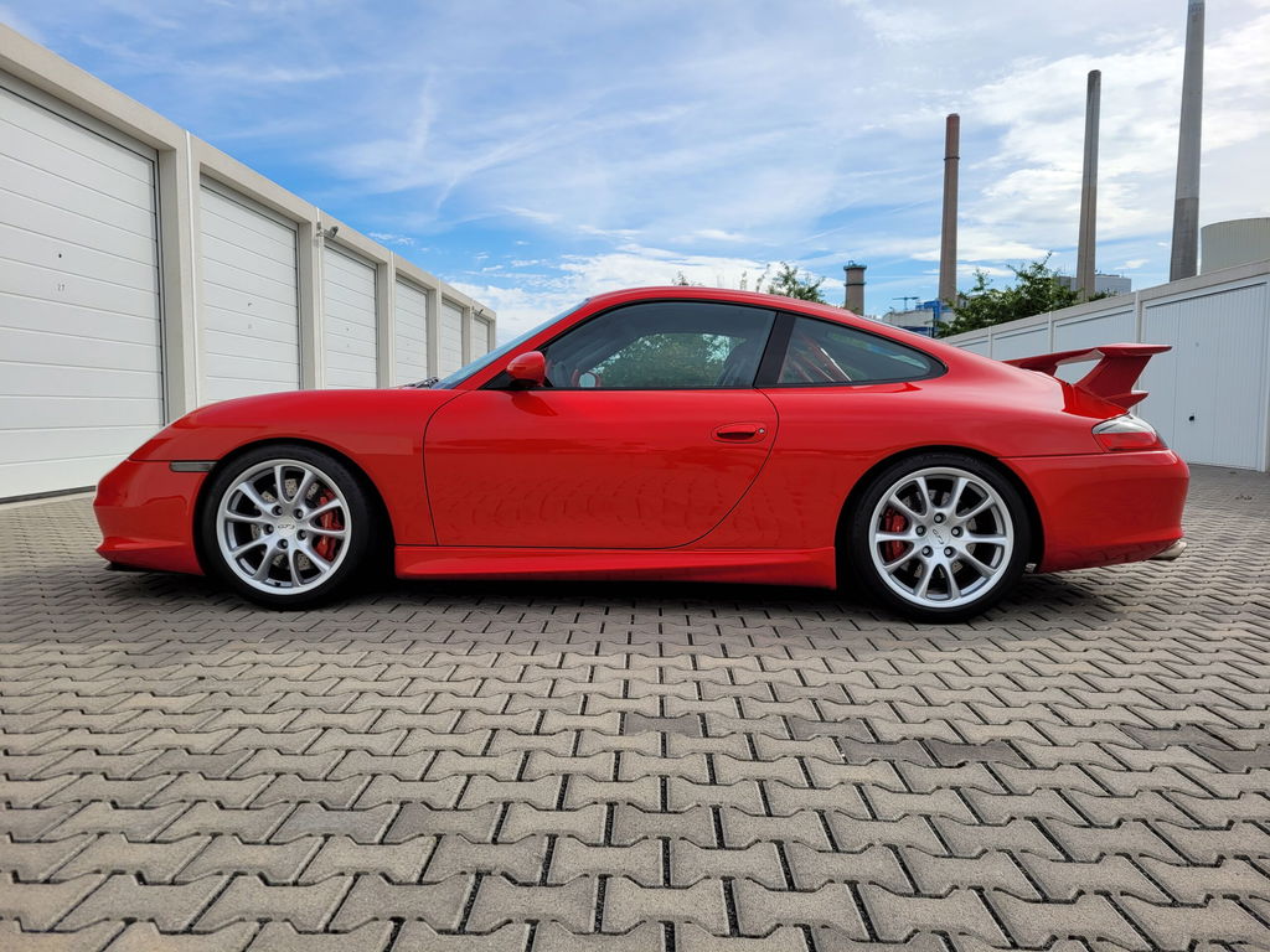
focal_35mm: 26
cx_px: 635
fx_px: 954
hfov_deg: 67.3
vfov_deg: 53.1
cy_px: 476
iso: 40
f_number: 1.8
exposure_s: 1/2327
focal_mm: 5.4
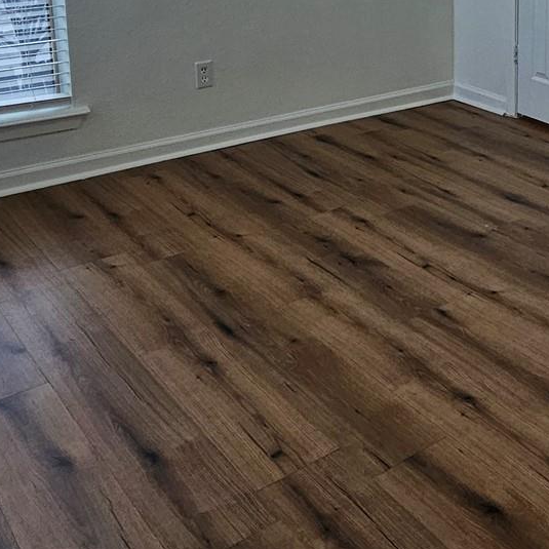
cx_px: 545
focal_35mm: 44
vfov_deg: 35.1
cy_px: 13
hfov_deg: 34.9
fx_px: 790
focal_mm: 2.2
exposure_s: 1/207
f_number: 2.2
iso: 100
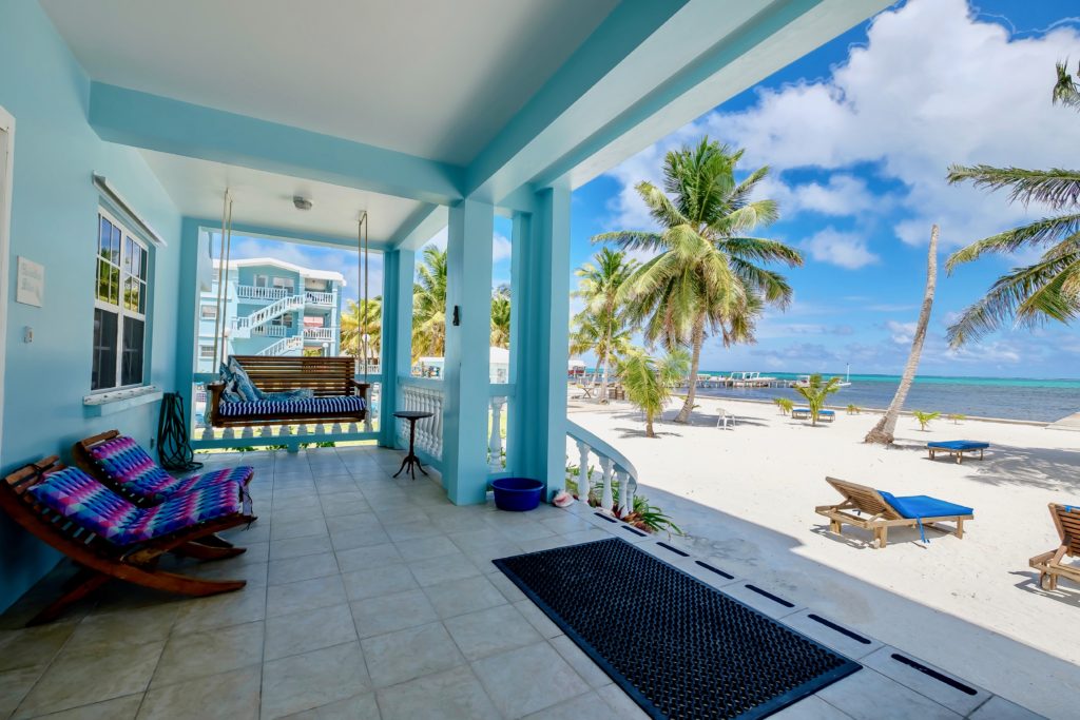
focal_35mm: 15
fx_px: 450
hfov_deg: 100.4
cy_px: 360
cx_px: 540
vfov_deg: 77.3
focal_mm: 10
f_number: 5.6
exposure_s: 1/4000
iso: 200
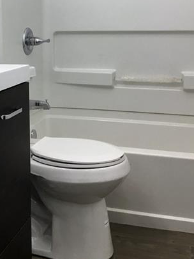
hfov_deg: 26.2
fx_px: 411
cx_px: 47
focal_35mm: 55
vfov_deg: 33.7
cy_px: 43
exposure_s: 1/40
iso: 25
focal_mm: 4.15
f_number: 2.2
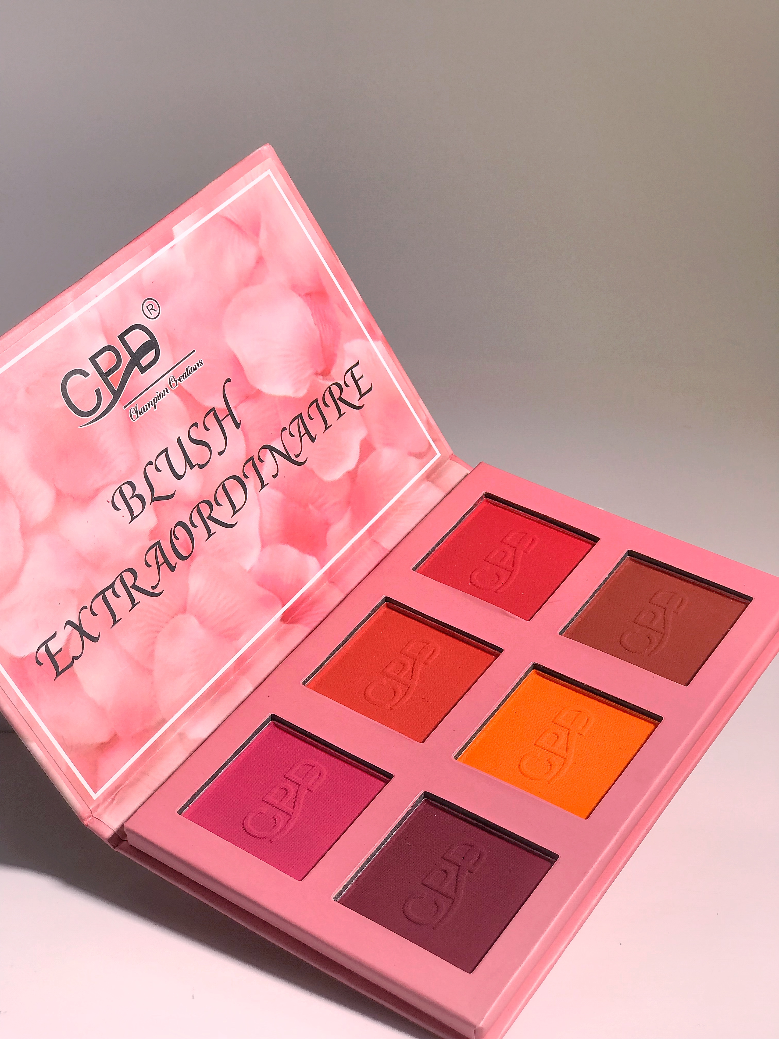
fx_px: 1710
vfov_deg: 33.8
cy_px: 520
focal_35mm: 57
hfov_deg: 25.7
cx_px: 390
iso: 25
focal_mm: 6.6
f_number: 2.8
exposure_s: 1/100
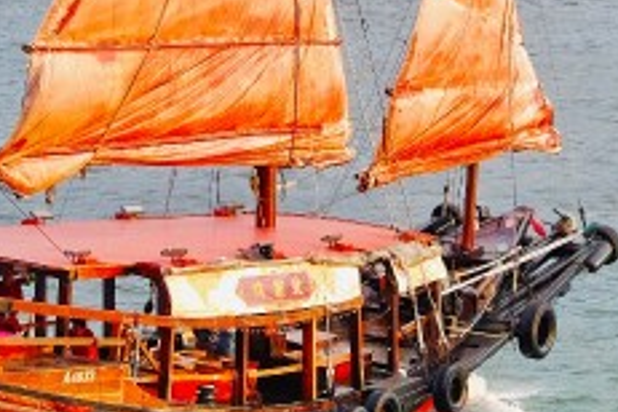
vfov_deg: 5.3
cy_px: -9
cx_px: 396
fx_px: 4463
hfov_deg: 7.9
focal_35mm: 260
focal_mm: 50
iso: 800
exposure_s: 1/240
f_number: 5.6
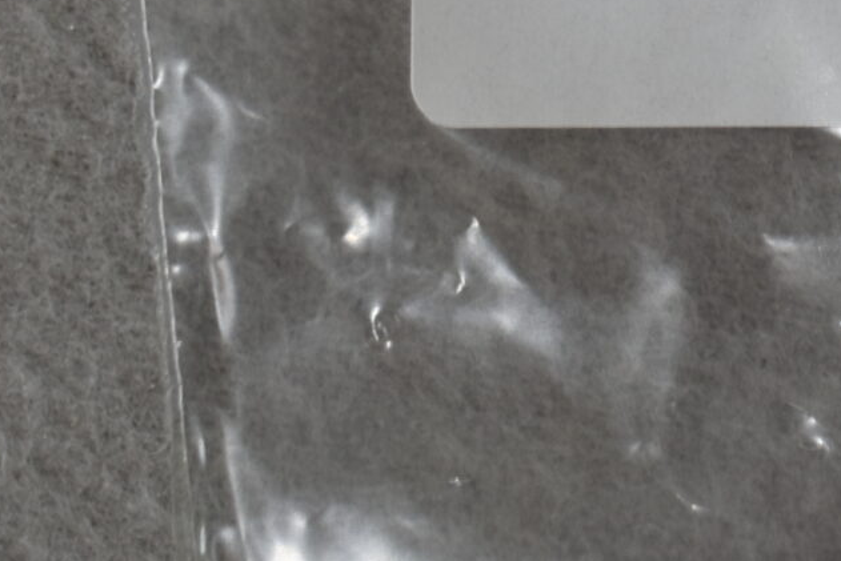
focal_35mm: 207
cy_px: -471
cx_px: 1457
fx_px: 4837
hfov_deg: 9.5
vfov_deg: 6.5
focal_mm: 34
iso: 250
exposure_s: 1/60
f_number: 8
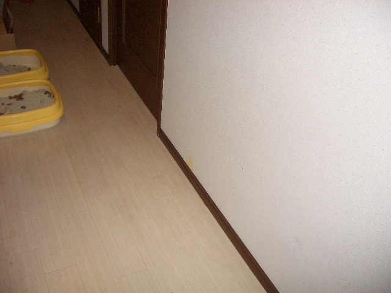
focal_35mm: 35
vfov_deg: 40.7
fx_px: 395
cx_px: 196
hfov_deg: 52.6
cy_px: 146
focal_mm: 5.8
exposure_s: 1/60
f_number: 2.6
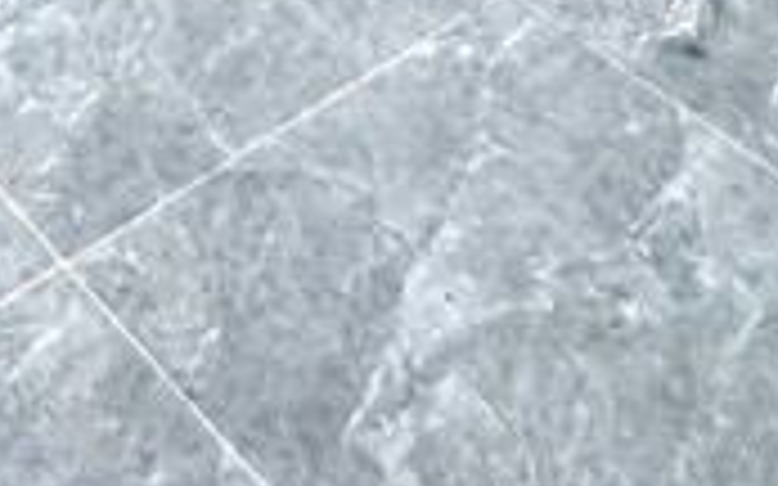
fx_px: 1865
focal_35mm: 88
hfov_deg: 23.4
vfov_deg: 9.6
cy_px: -1148
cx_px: 229
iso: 250
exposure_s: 1/100
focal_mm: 2.22
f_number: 2.2
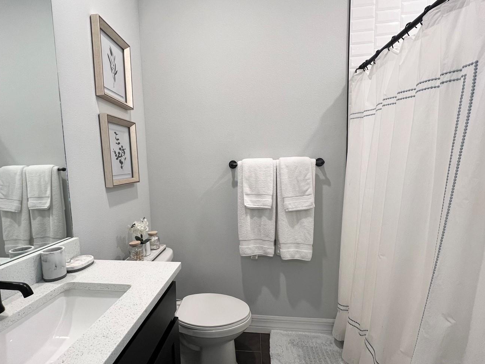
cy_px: 194
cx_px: 222
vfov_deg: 78.0
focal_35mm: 16
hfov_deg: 94.3
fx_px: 224
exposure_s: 1/120
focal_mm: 1.57
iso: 250
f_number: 1.8
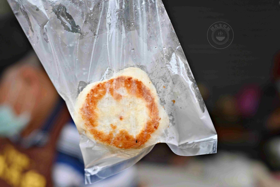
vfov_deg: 18.2
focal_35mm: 75
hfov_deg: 27.0
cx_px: 140
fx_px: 583
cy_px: 94
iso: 100
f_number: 3.5
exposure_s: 1/200
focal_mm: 50
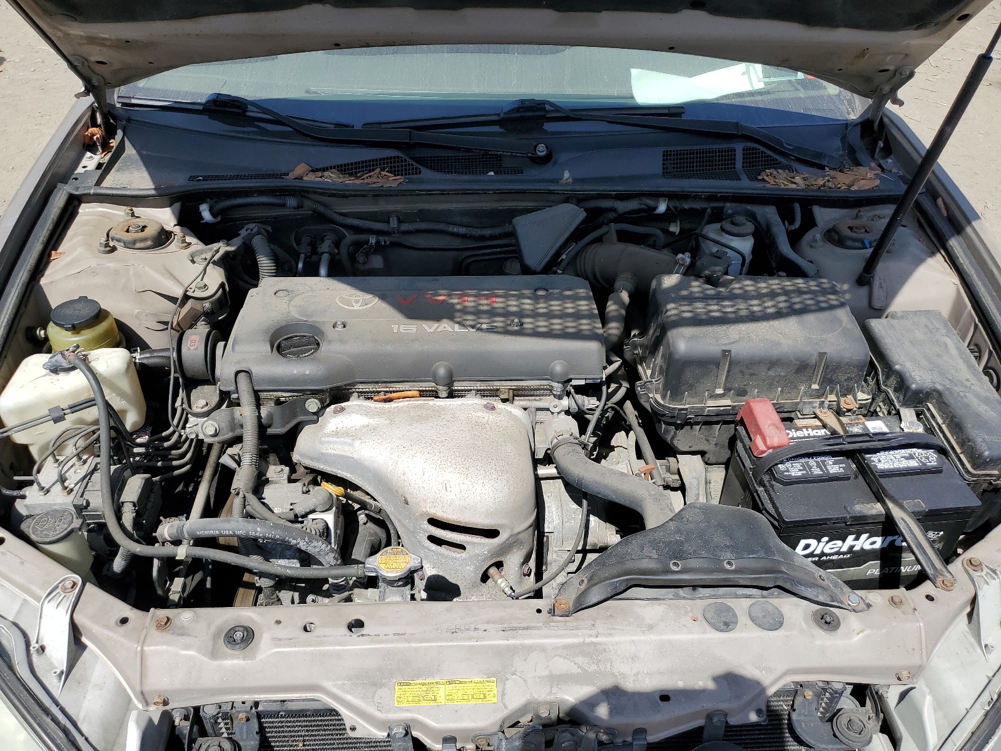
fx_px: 752
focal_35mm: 26
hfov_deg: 67.3
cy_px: 376
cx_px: 500
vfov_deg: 53.1
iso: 50
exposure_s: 1/2500
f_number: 1.5
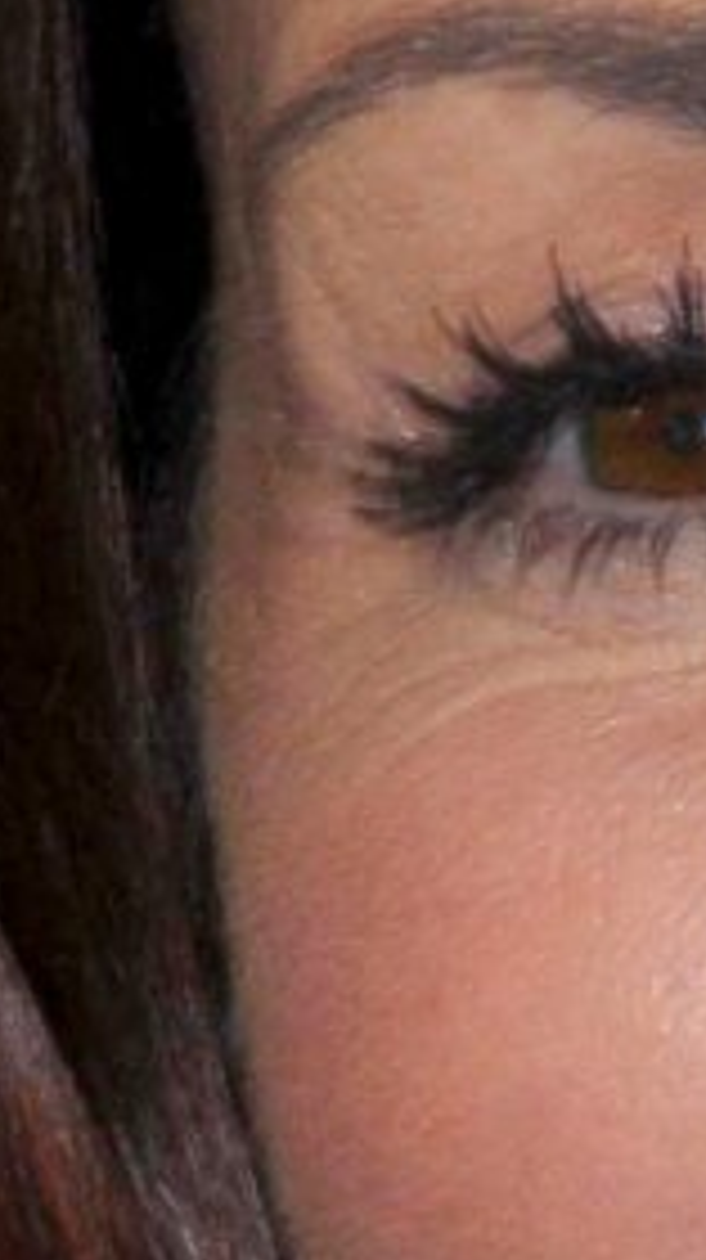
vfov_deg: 1.0
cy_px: 1726
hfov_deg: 0.6
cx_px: 1551
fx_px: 72127
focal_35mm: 2162
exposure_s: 1/200
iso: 320
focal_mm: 200
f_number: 6.3
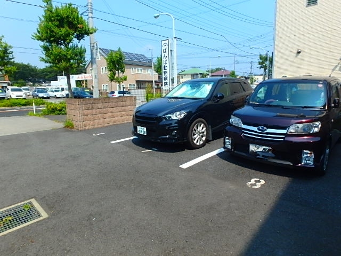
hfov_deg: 79.0
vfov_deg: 63.4
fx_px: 207
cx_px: 170
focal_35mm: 21
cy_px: 128
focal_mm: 3.7
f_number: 6
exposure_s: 1/320
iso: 125
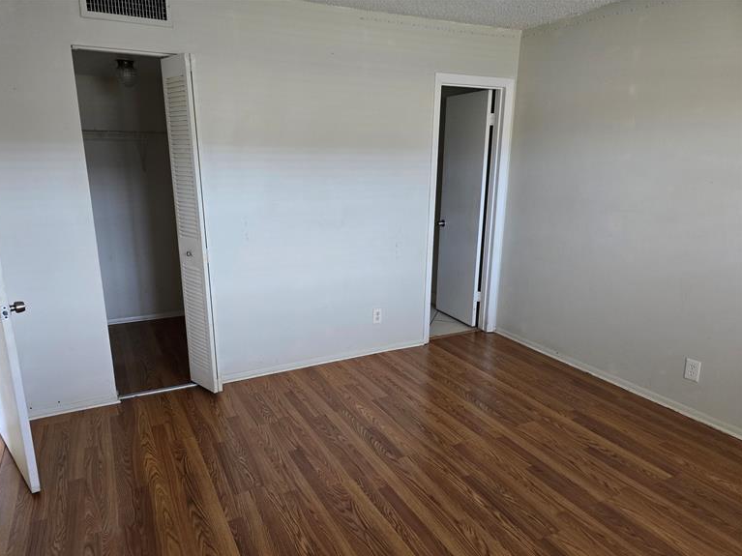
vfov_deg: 56.8
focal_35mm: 24
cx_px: 357
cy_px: 289
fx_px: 514
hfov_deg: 71.6
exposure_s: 1/120
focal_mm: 6.3
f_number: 1.7
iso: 500
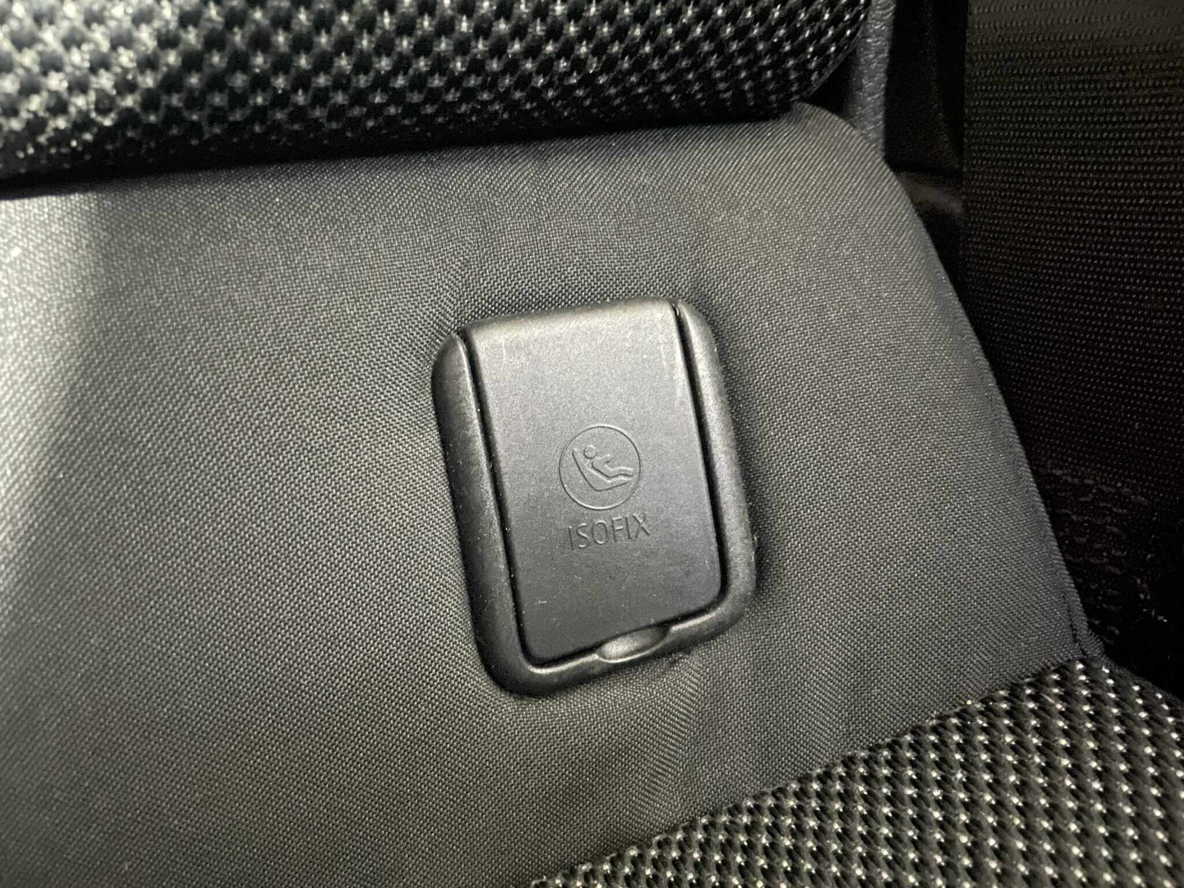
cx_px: 592
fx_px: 889
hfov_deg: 67.3
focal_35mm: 26
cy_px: 444
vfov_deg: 53.1
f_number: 1.6
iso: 2500
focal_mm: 4.2
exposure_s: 1/4
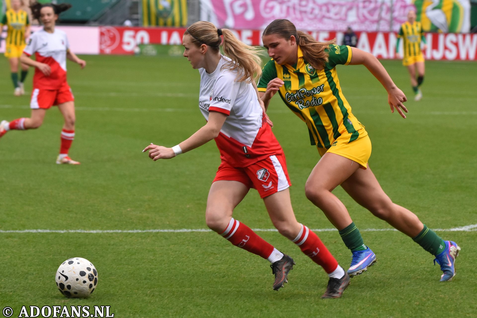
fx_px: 2484
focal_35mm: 188
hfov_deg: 11.0
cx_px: 238
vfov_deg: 7.3
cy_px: 159
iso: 800
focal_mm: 125
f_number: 3.5
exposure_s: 1/640
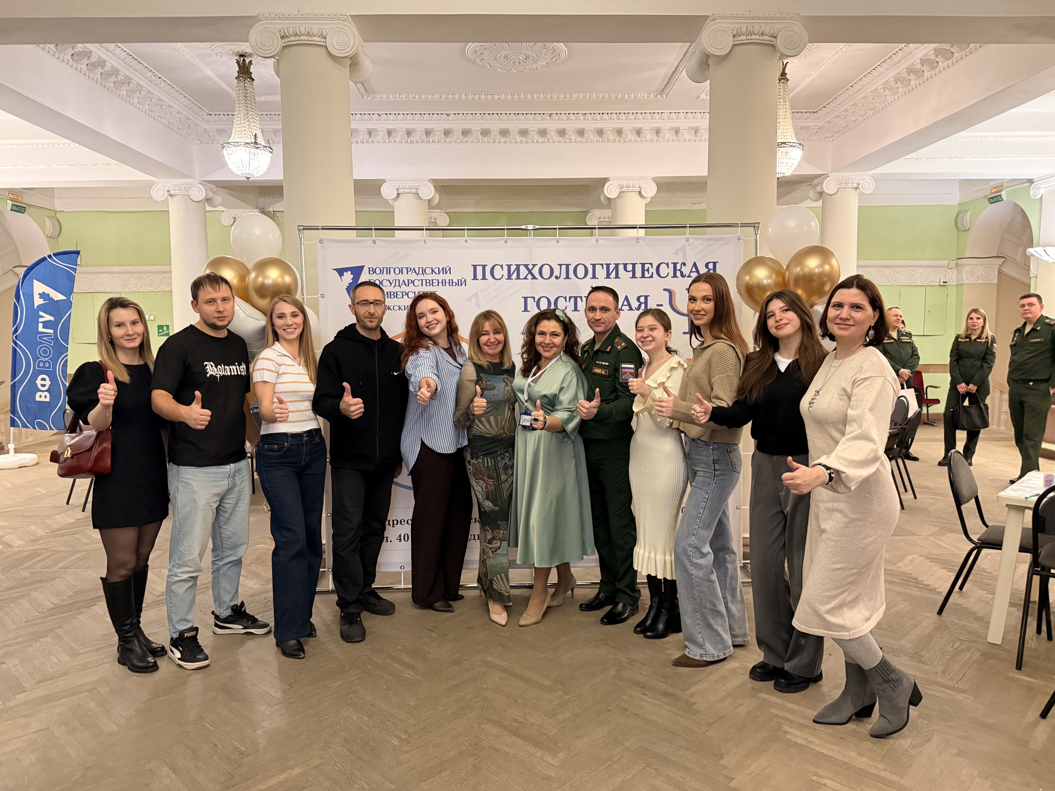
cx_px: 528
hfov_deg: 71.6
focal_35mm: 24
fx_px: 731
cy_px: 396
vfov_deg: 56.8
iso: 800
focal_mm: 6.76
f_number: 1.78
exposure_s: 1/50
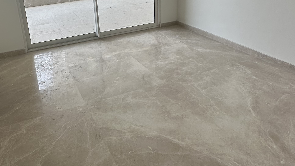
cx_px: 111
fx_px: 250
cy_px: 33
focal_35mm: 32
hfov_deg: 60.2
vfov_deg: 35.5
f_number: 2.2
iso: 40
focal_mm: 2.22
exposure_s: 1/233
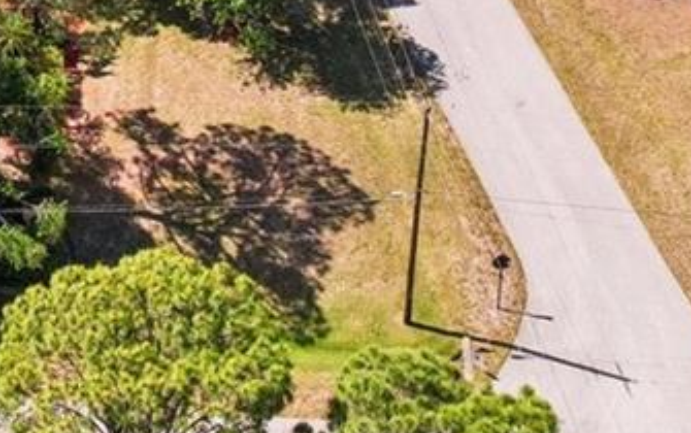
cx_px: -12
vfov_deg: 10.7
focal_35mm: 107
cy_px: -557
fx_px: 2017
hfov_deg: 18.9
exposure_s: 1/1000
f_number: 2.8
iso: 400
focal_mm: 8.4
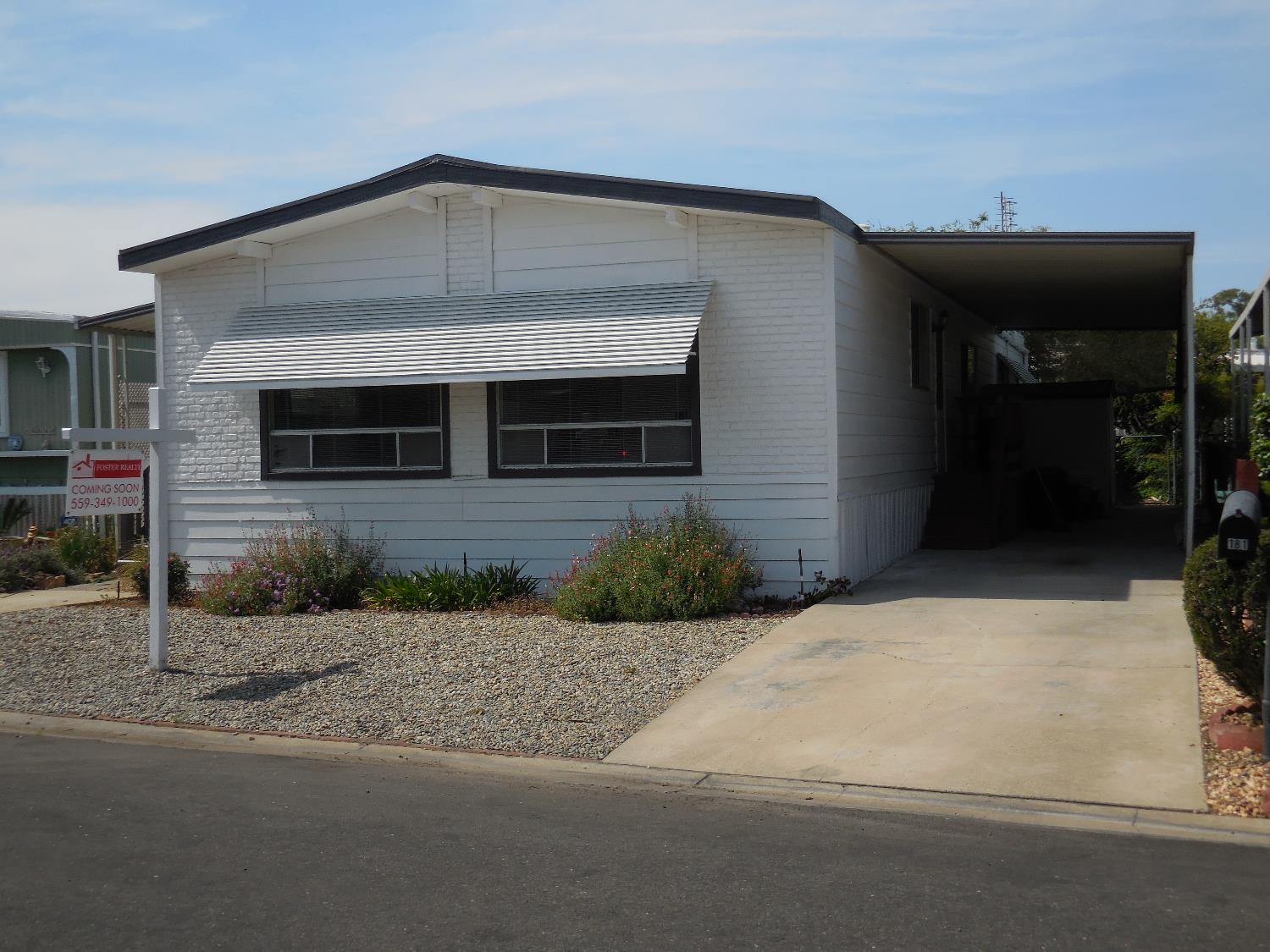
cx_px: 635
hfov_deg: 47.9
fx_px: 1431
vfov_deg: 36.8
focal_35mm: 39
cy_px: 476
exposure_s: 1/1600
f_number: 3.9
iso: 125
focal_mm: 7
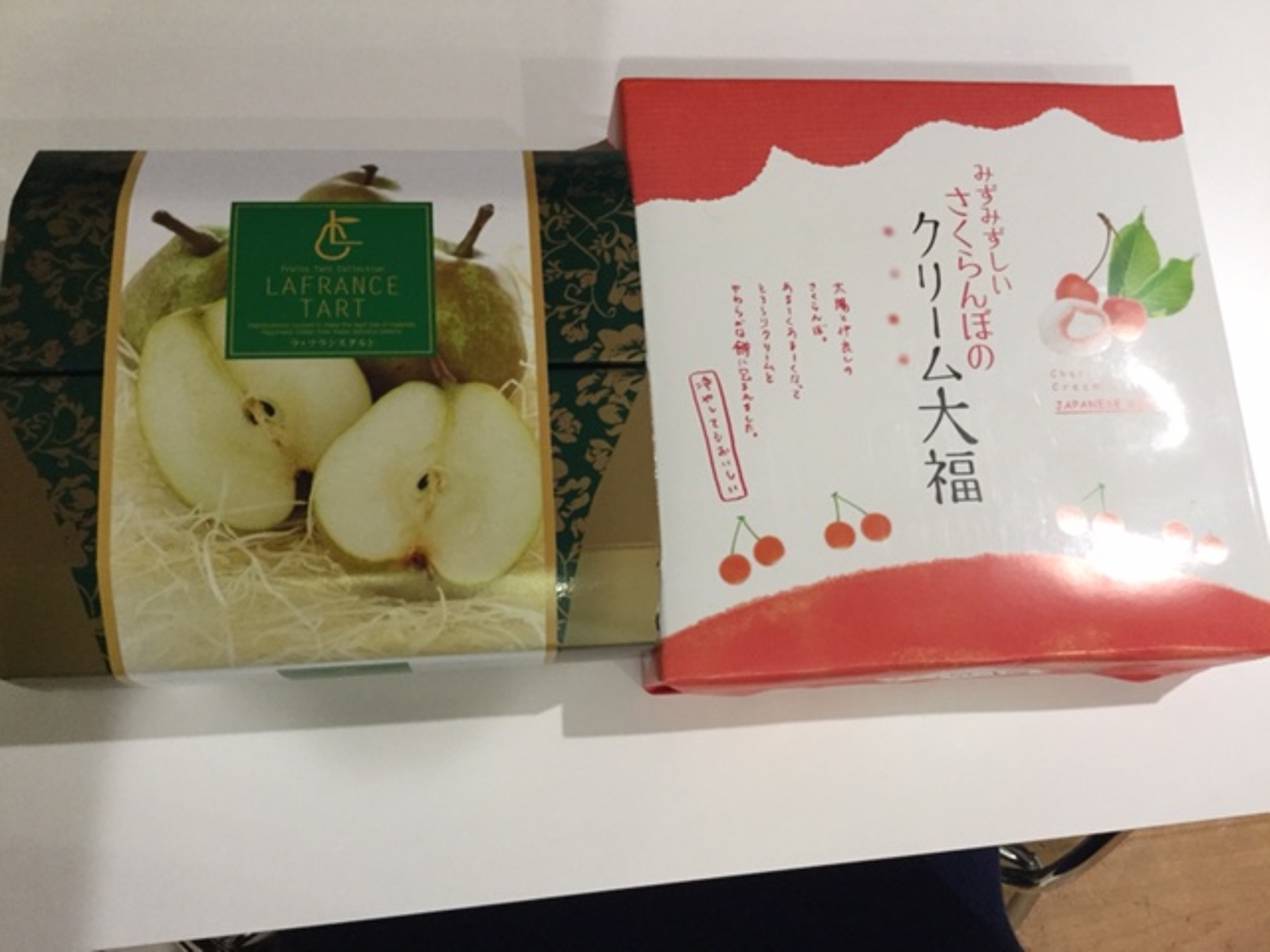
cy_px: 476
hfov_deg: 58.4
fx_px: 1137
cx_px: 635
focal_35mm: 31
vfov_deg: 45.4
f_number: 2.4
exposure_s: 1/30
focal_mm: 3.3
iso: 125
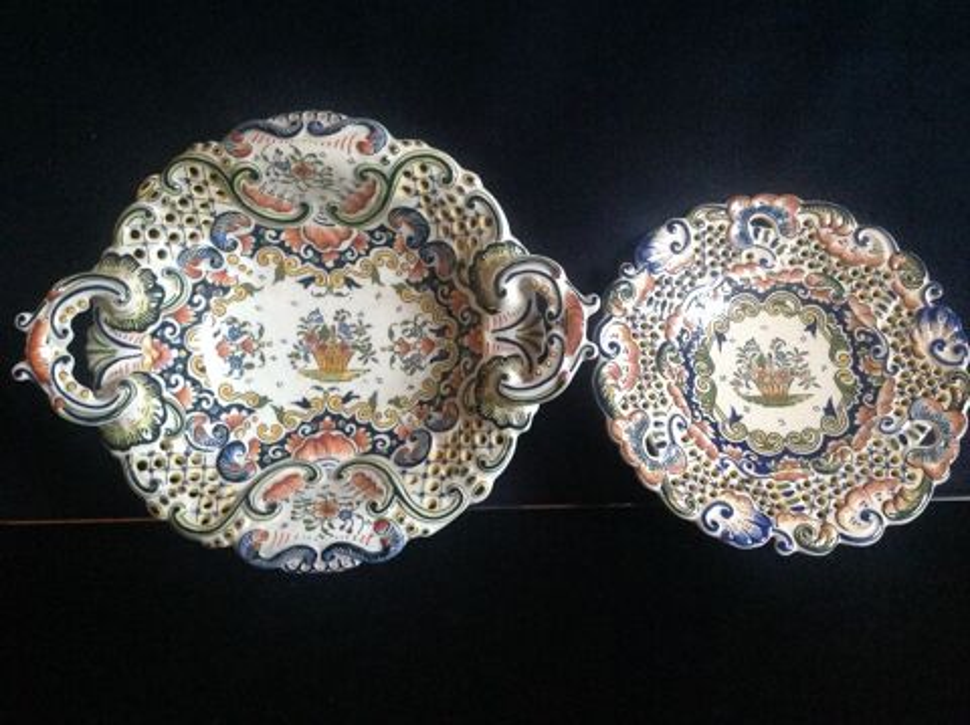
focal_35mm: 35
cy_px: 362
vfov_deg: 40.6
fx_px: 980
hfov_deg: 52.7
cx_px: 485
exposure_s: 1/15
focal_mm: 4.28
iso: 640
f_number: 2.4
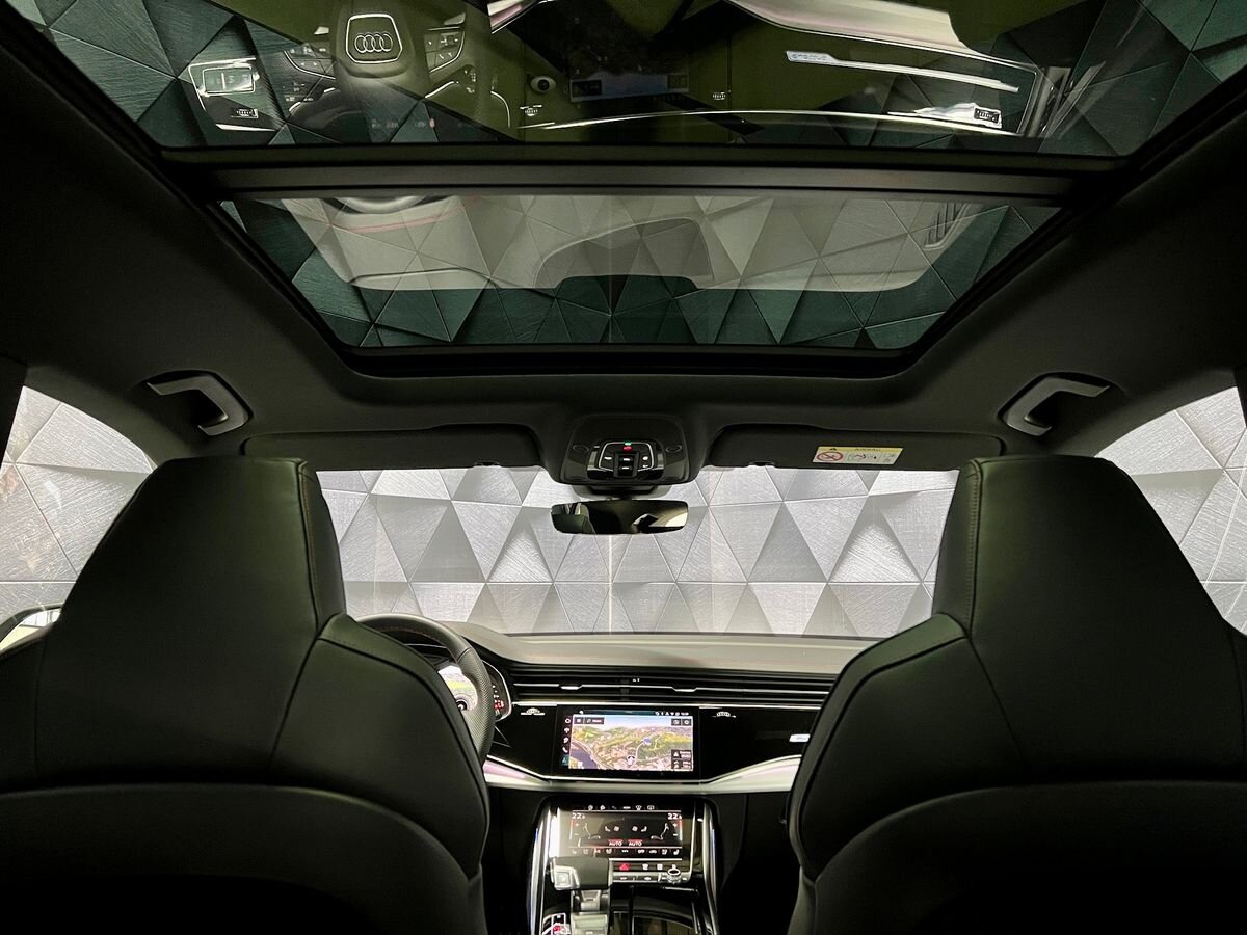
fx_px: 937
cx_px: 624
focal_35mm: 26
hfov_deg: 67.3
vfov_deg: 53.1
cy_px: 468
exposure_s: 1/30
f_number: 1.5
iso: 1000
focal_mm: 5.7
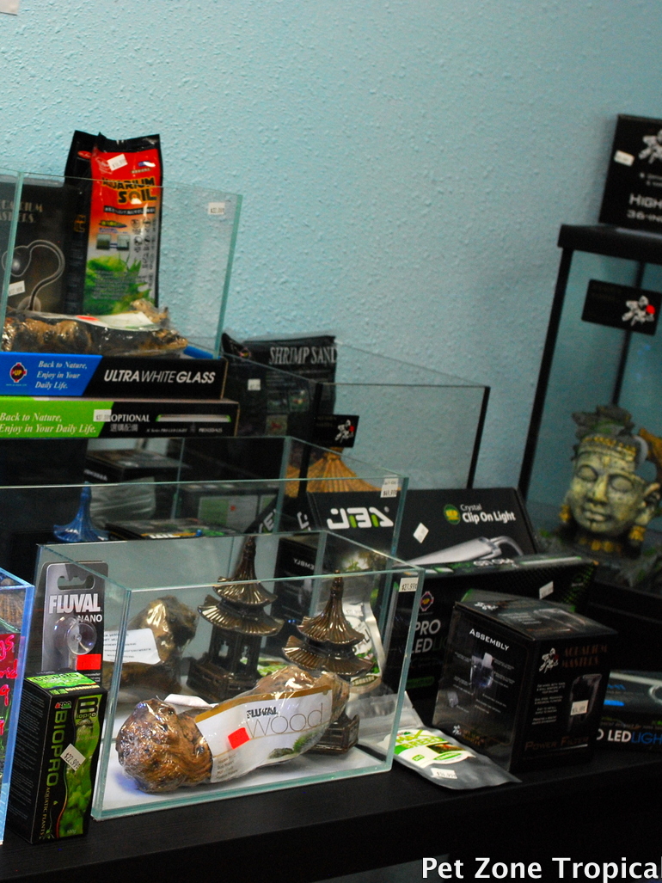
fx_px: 1607
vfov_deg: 30.7
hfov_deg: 22.8
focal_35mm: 63
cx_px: 79
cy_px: 452
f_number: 5
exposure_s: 1/100
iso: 800
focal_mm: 28
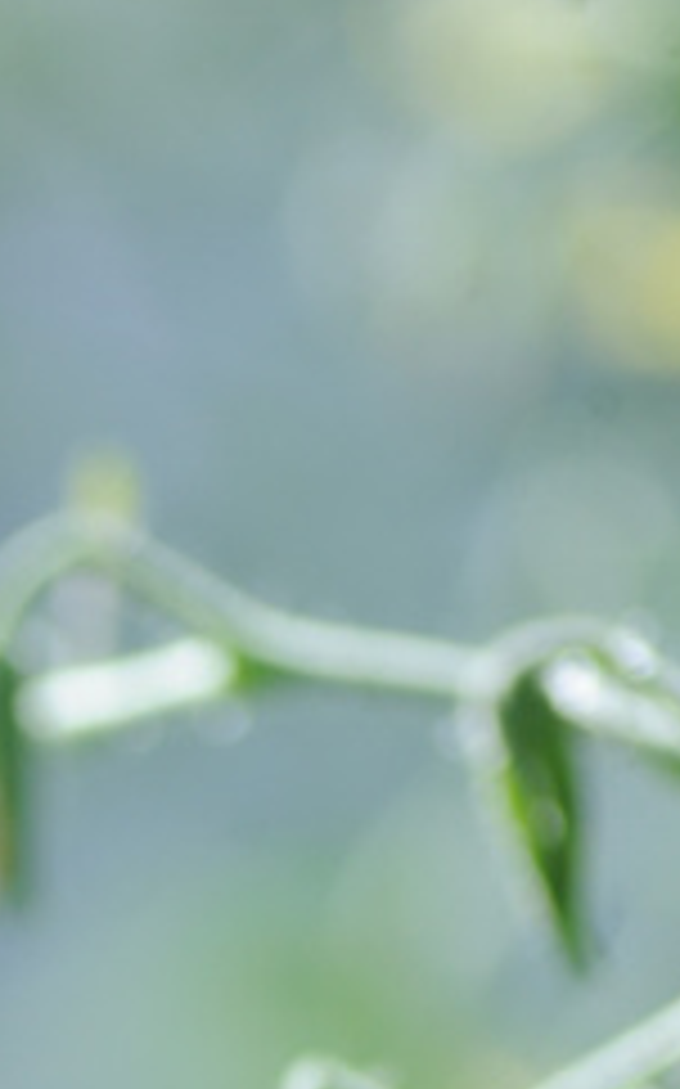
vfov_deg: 2.6
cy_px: 1694
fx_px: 23631
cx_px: -428
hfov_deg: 1.6
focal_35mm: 796
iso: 400
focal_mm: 210
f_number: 7.1
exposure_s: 1/200
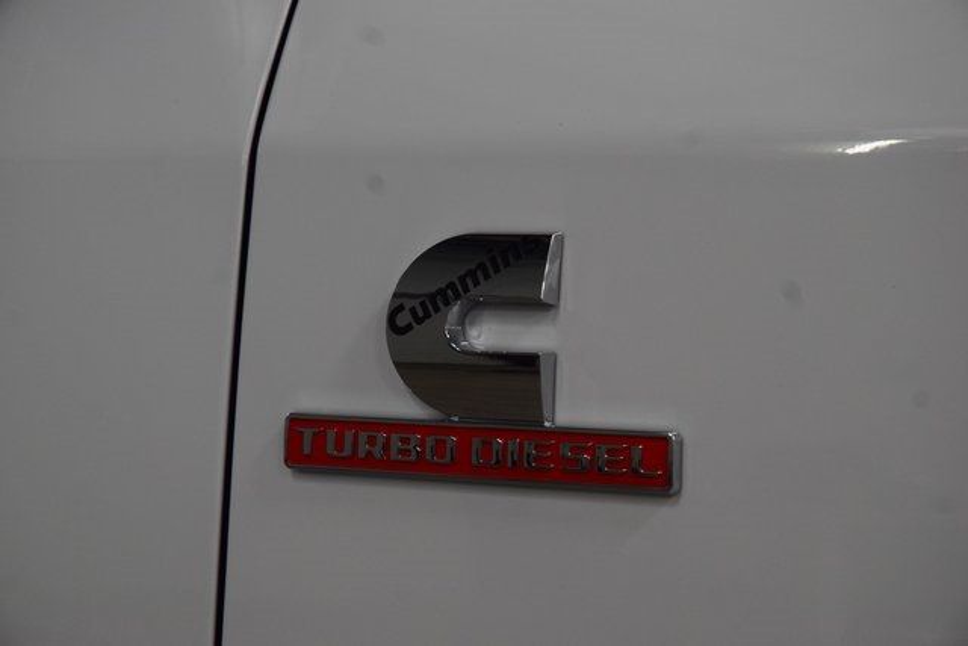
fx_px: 2824
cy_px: 323
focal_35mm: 105
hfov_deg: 19.5
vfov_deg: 13.0
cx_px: 484
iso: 1600
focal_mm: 70
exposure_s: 1/125
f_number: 8
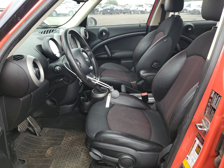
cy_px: 84
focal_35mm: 26
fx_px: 168
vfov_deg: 53.1
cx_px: 112
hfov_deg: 67.3
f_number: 1.5
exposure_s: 1/143
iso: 50
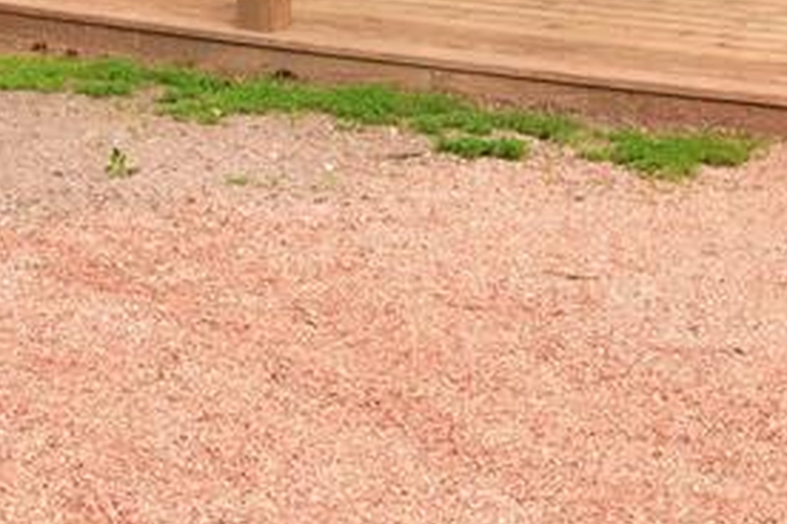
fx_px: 1945
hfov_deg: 22.8
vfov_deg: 14.0
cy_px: -347
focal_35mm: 89
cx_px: 473
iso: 400
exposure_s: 1/160
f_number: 8
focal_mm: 24
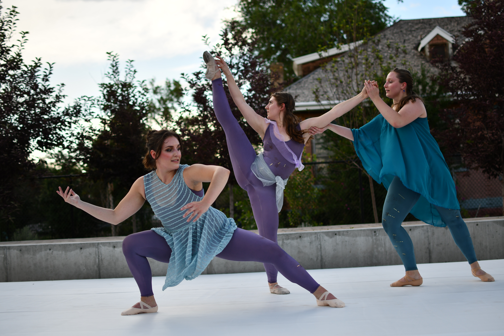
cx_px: 252
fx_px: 728
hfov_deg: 38.2
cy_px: 168
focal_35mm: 52
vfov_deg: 26.0
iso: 125
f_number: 1.8
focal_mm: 35
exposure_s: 1/1000
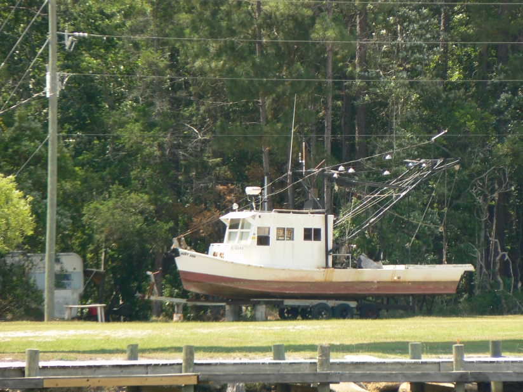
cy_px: 196
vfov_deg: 3.4
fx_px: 6527
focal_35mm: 432
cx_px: 262
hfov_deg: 4.6
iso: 80
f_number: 5.6
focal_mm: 72
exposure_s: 1/200
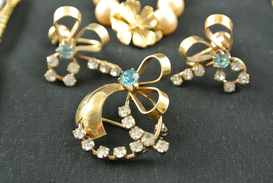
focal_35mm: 69
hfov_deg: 29.2
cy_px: 92
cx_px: 136
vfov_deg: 19.8
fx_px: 524
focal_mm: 25.9
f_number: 5.3
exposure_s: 1/30
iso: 800
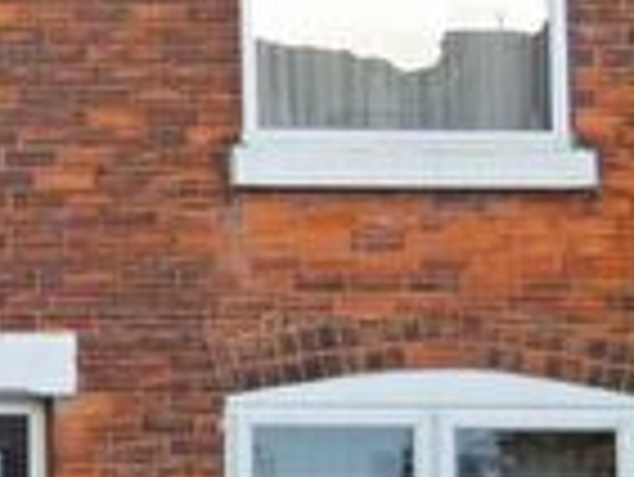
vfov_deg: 14.9
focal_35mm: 99
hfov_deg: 16.2
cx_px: -560
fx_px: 1815
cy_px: 155
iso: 80
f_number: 2.8
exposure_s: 1/100
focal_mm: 3.6
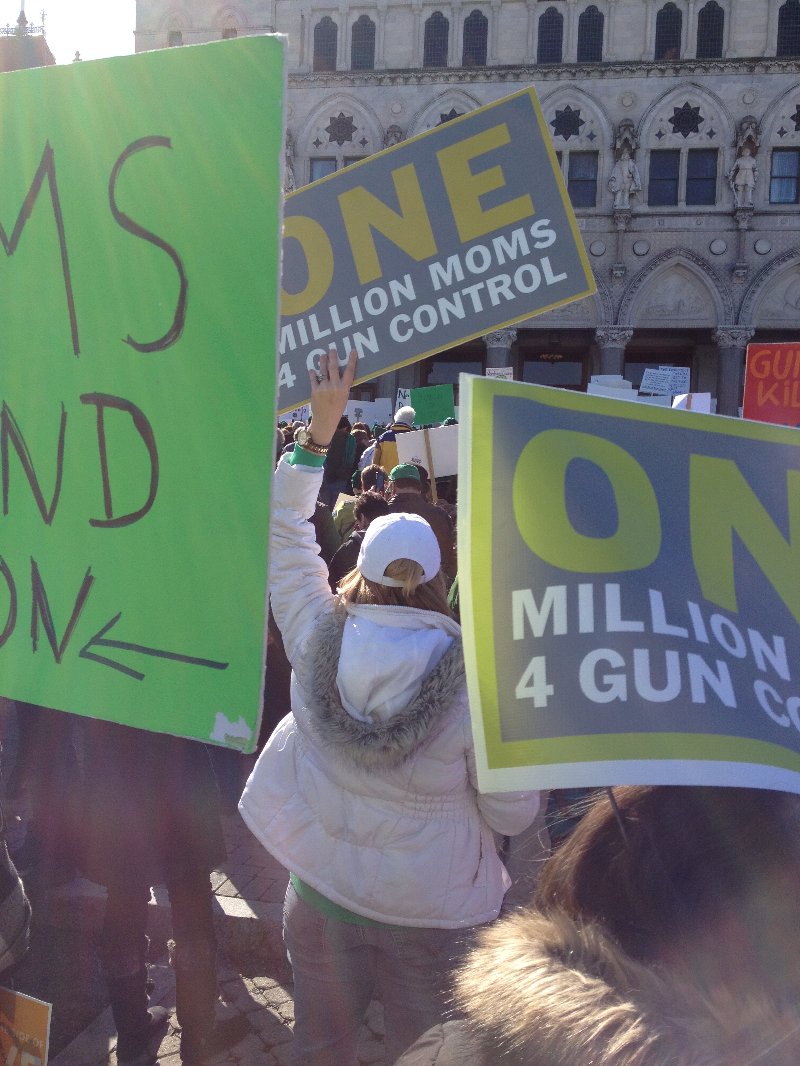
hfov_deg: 40.7
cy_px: 533
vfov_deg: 52.6
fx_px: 1078
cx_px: 400
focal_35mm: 35
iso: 64
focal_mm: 4.28
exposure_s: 1/1453
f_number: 2.4
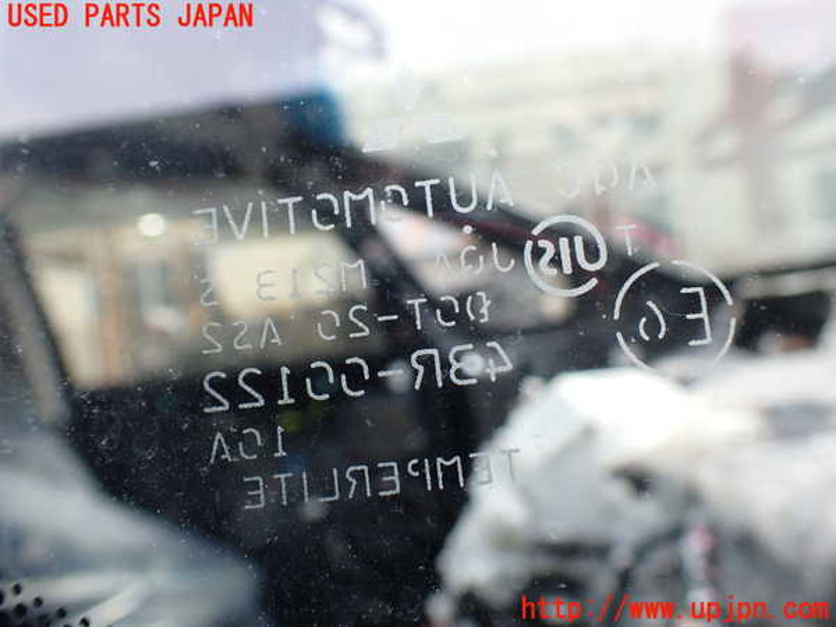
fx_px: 725
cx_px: 418
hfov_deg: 60.0
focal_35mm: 30
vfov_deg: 46.8
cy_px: 314
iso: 100
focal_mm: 5.4
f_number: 3.2
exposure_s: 1/125
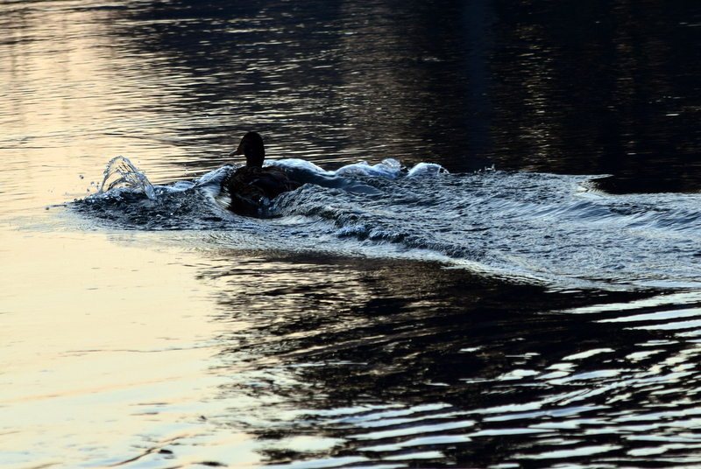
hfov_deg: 6.2
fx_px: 6435
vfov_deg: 4.2
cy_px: 234
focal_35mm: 330
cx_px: 350
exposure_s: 1/250
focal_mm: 220
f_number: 10
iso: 400
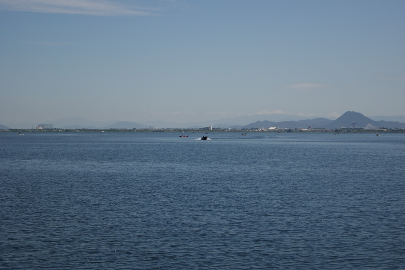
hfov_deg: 24.6
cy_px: 135
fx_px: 928
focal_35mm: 82
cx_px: 202
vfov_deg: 16.5
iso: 100
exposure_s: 1/1000
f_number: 5.6
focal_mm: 55
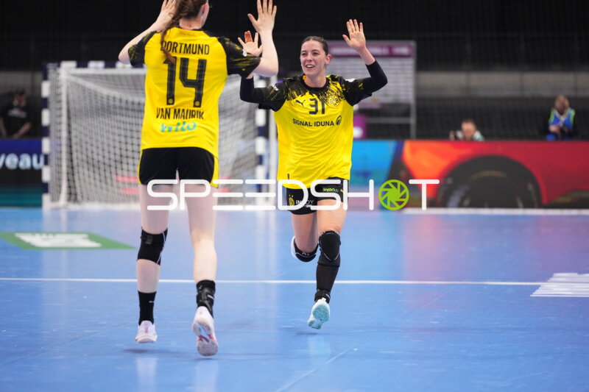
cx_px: 294
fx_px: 3026
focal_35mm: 185
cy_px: 196
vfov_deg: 7.4
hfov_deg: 11.1
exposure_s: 1/1600
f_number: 2.8
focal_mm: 185
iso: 5000
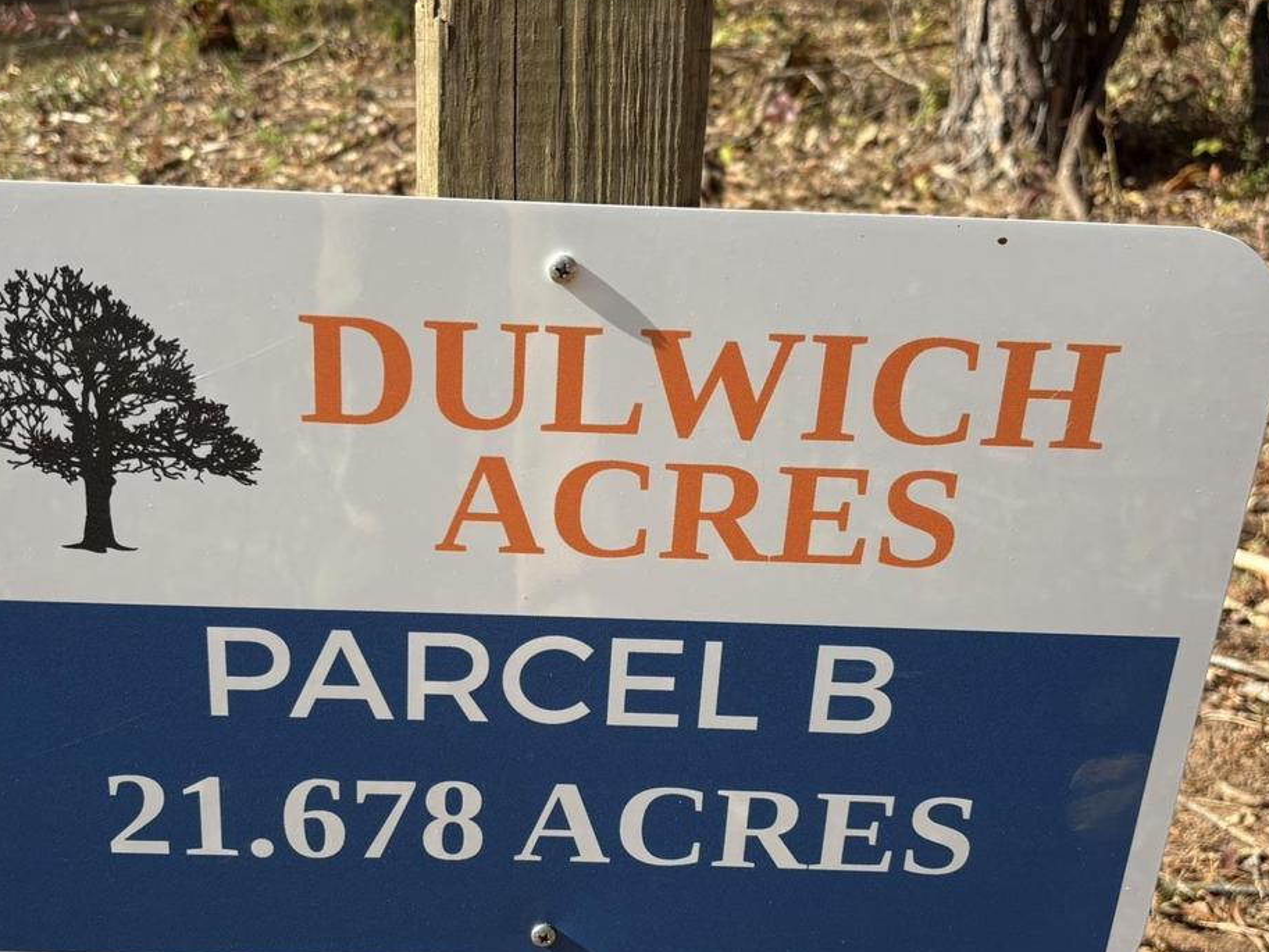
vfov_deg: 35.1
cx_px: 564
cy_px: 553
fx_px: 1503
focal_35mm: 41
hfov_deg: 45.7
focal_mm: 5.96
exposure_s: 1/1667
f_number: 1.6
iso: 50
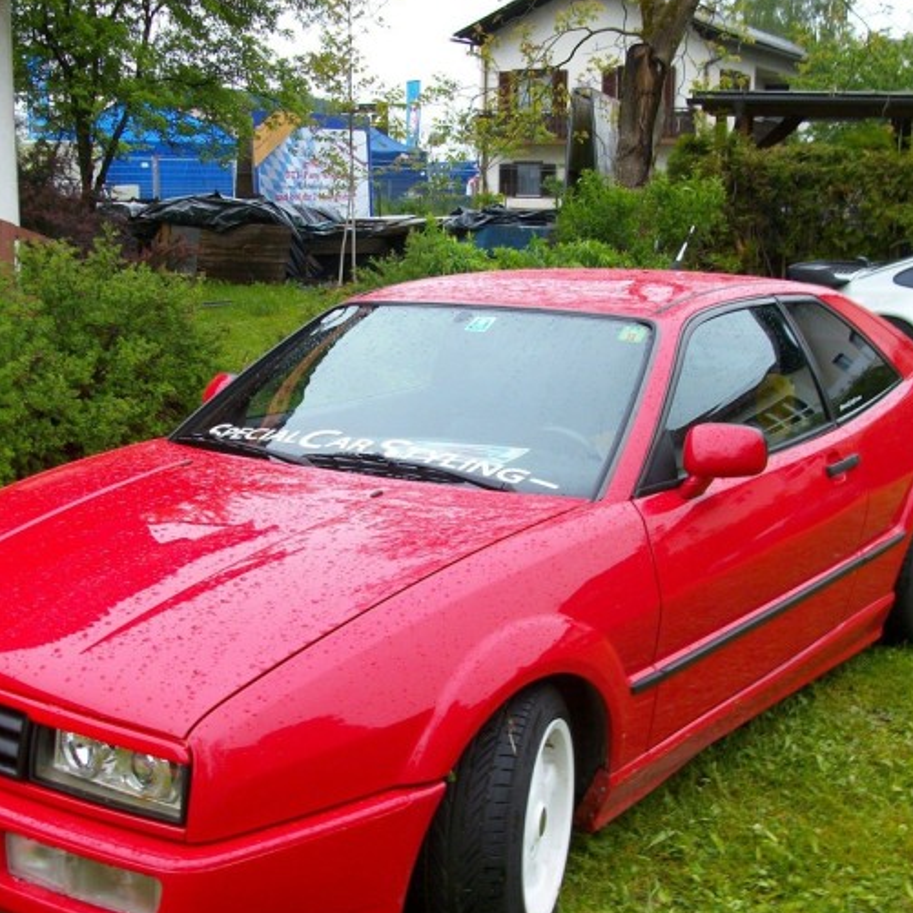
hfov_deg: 35.3
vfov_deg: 35.3
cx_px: 406
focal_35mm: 48
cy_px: 518
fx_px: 1432
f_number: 2.9
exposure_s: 1/151
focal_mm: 5.7
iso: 80
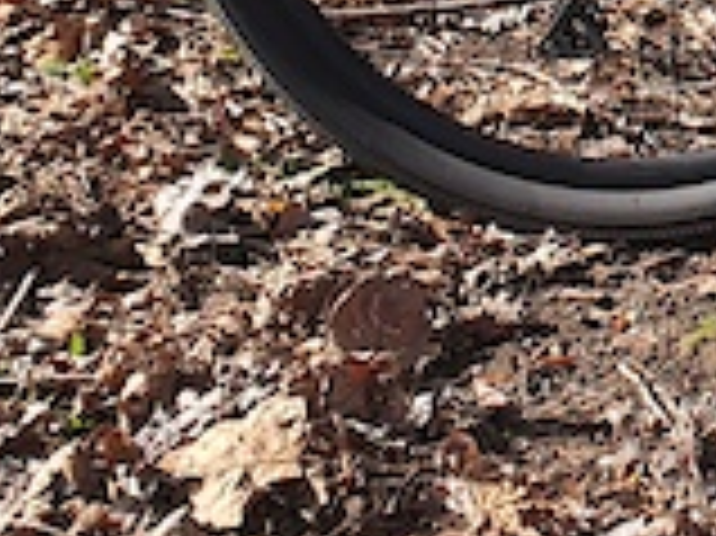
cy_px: -536
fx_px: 2708
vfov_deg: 10.4
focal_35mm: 131
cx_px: 1243
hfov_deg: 13.6
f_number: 2.4
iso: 50
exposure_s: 1/796
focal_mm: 4.32
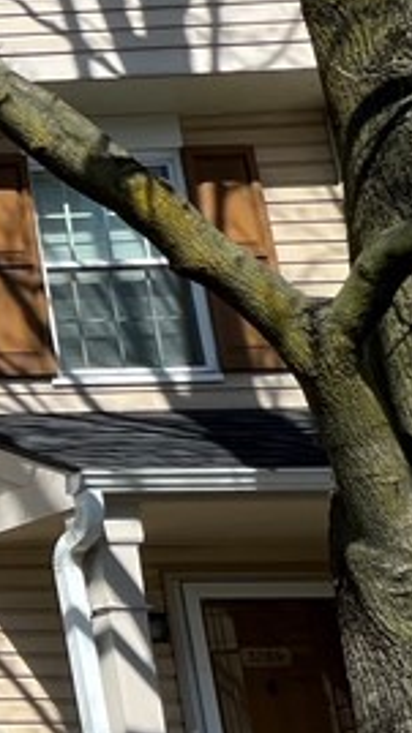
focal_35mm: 54
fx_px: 1050
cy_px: 526
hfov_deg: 11.9
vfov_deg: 37.8
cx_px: -791
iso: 32
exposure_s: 1/2053
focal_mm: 1.57
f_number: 1.8
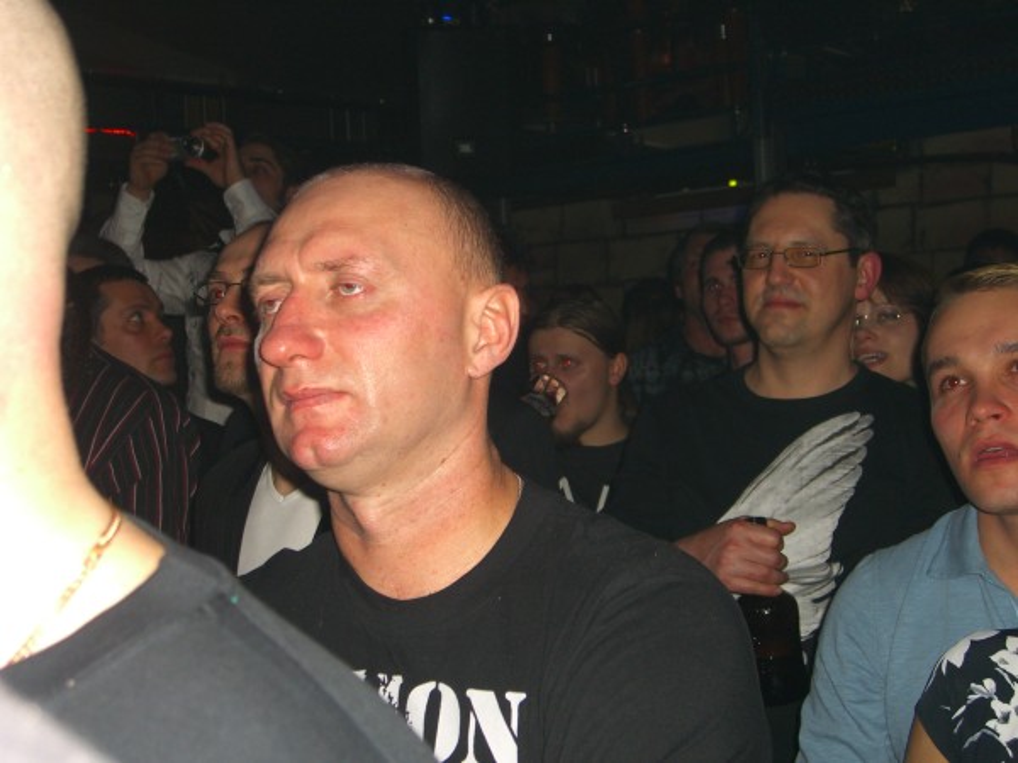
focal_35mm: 57
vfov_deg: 25.7
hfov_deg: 33.8
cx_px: 509
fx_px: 1676
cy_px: 382
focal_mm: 11.8
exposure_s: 1/60
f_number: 3.6
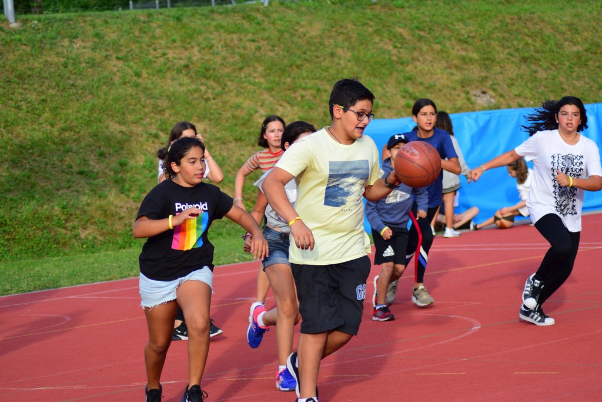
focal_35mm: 123
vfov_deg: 11.1
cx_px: 301
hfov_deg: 16.7
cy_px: 201
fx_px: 2057
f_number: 4
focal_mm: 82
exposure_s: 1/640
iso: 280
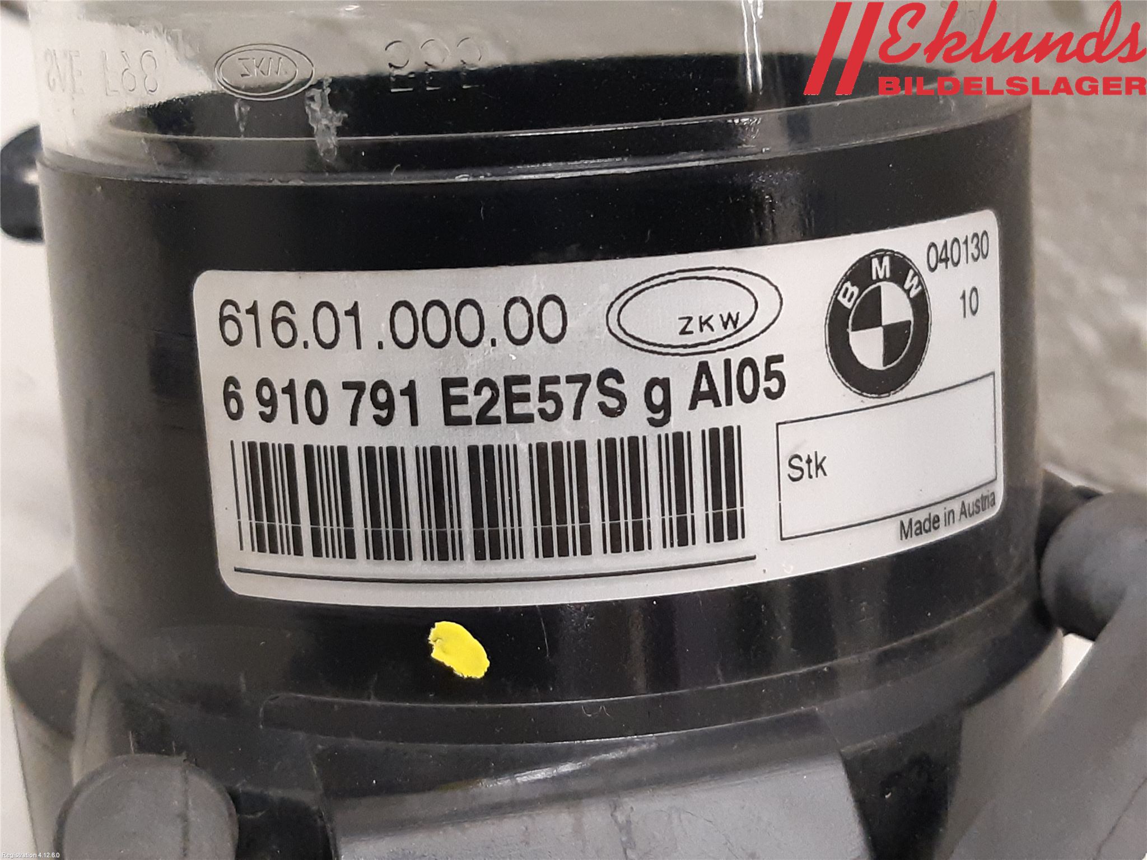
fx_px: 862
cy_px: 430
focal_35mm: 26
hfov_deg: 67.3
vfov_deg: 53.1
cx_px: 574
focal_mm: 3.93
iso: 320
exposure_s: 1/50
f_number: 1.7
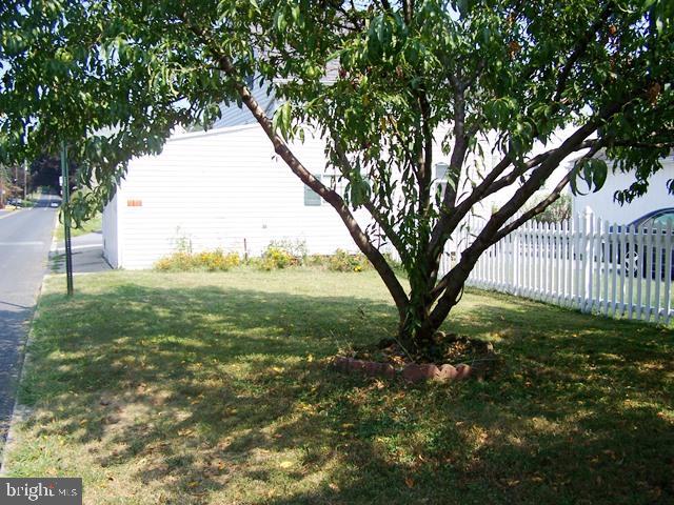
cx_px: 337
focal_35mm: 38
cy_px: 252
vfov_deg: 37.7
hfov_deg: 49.0
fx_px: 740
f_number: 2.8
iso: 80
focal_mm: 6.3
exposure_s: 1/800
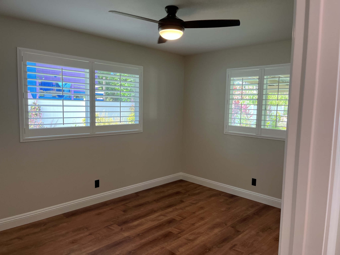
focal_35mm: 26
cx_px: 170
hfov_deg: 67.3
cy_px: 128
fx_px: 255
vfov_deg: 53.1
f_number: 1.6
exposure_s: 1/120
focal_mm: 5.1
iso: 80
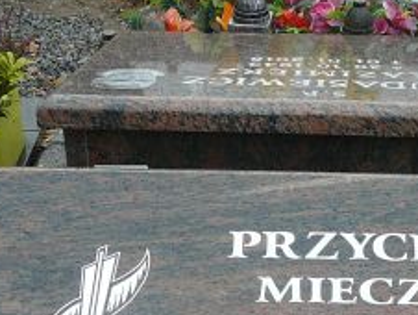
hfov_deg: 19.6
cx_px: 327
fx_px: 1197
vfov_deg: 14.3
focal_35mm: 99
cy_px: 419
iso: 80
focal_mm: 5.2
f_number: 2.8
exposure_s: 1/125
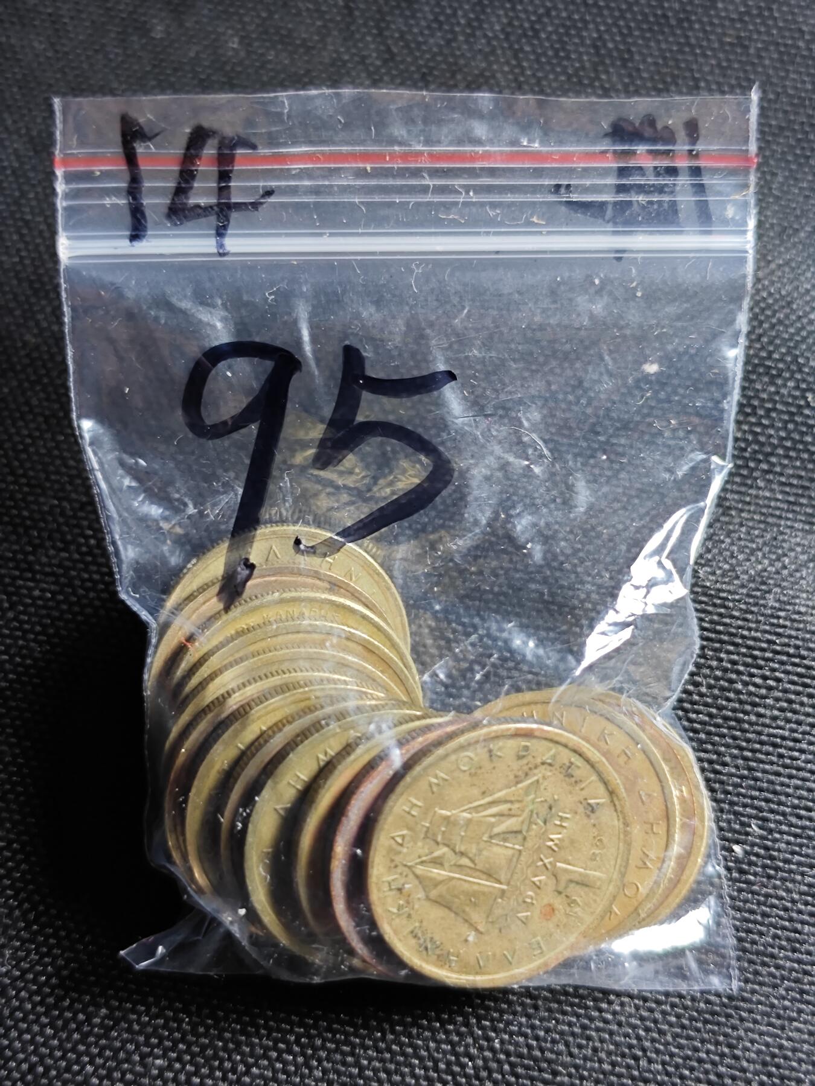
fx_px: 1538
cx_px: 408
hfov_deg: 29.7
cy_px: 543
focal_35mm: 49
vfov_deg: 38.9
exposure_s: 1/44.2
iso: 320
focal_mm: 5.84
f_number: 1.6
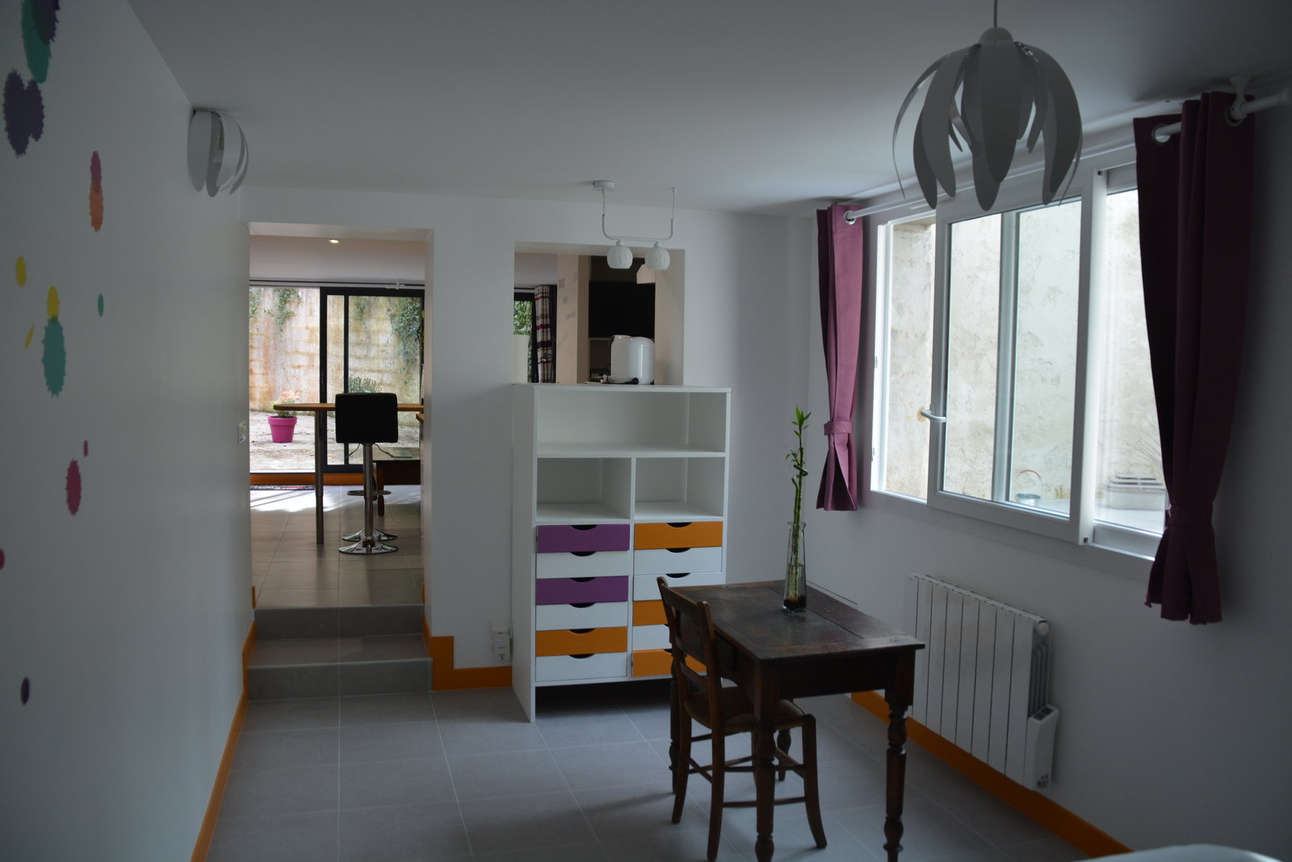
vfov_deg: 47.9
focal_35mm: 27
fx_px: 969
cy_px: 431
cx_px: 646
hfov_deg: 67.4
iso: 400
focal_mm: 18
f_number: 5.6
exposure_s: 1/125
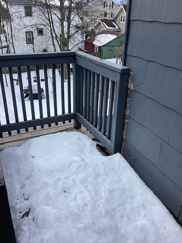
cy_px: 122
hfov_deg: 45.4
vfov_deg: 58.4
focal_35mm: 31
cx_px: 91
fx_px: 217
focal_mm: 3.3
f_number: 2.4
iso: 25
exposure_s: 1/384
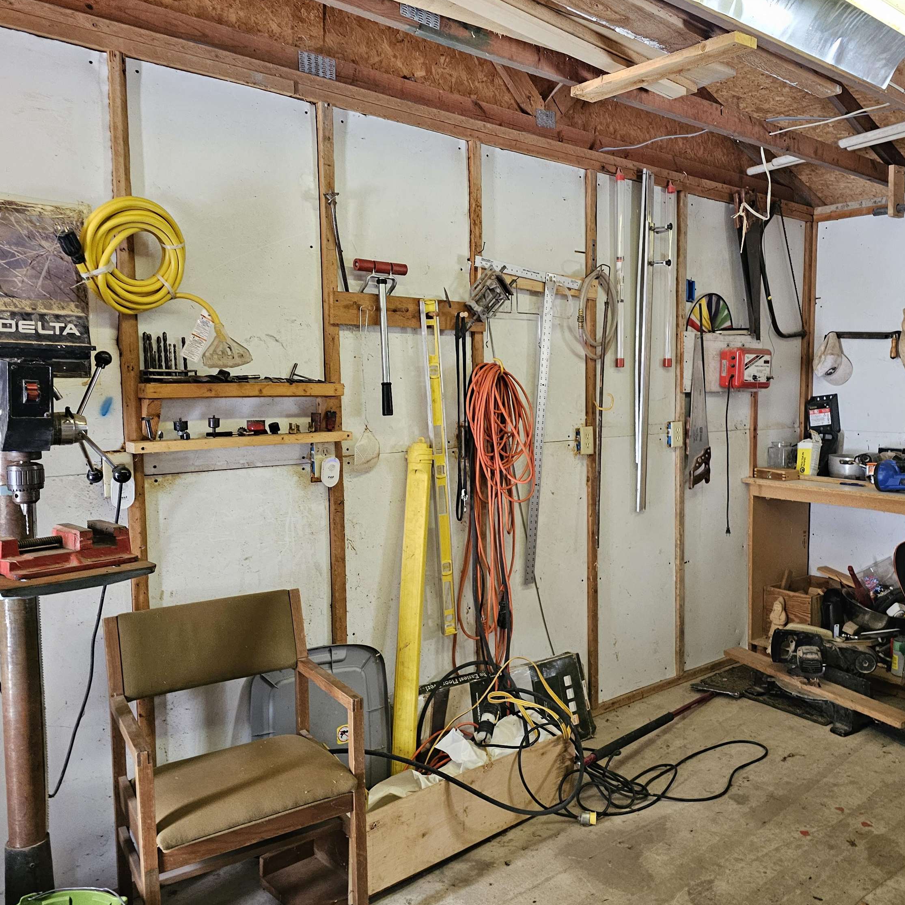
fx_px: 828
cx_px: 552
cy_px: 452
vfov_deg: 57.3
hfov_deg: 56.8
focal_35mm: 28
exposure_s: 1/120
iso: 640
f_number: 1.7
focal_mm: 6.3
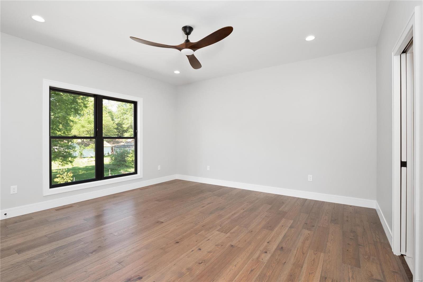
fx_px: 188
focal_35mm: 16
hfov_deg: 96.7
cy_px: 141
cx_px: 212
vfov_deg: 73.7
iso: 400
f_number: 8
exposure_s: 1/6
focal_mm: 8
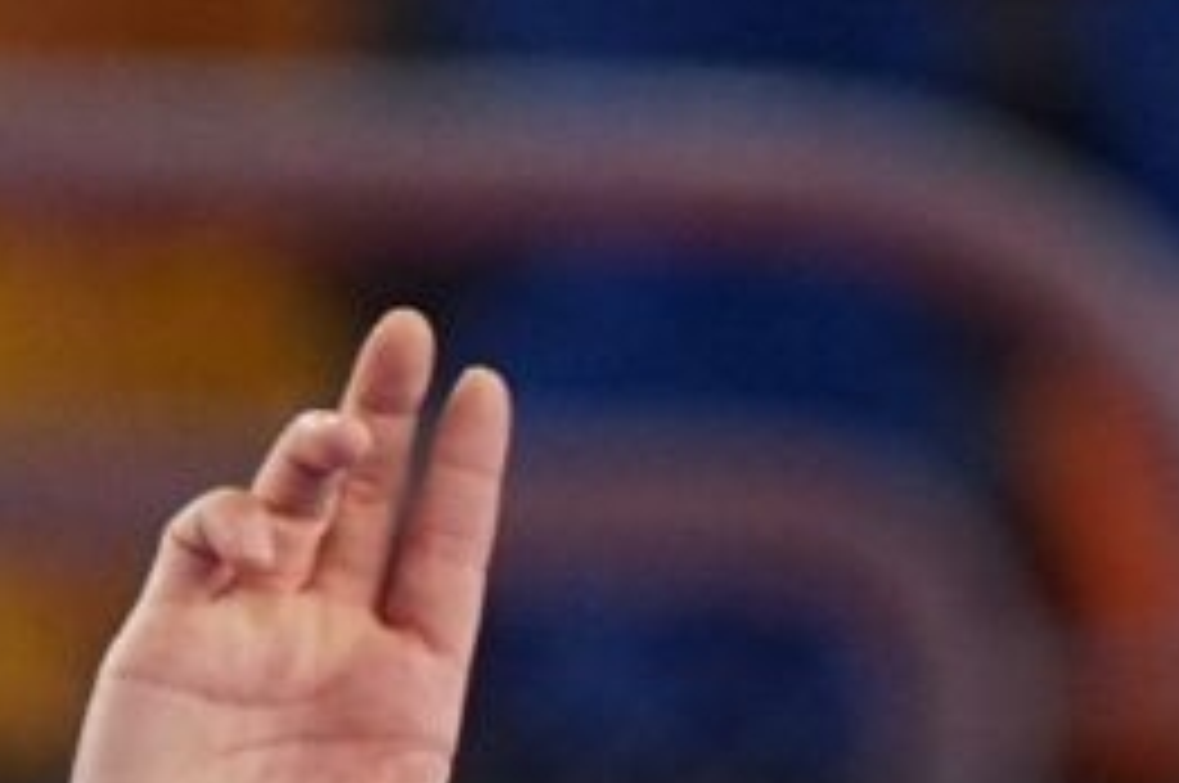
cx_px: 2061
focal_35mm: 1652
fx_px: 54035
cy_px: 2300
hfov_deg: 1.2
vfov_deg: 0.8
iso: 800
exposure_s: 1/400
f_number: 3.2
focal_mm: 160
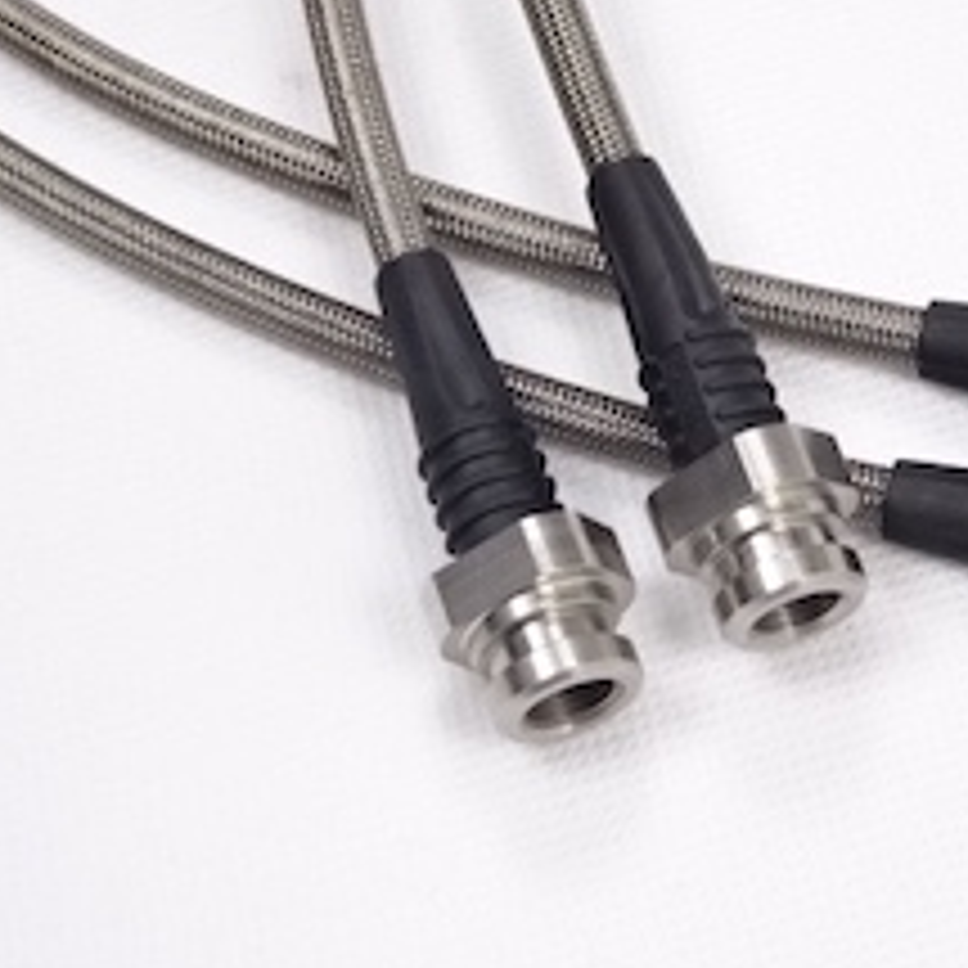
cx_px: 707
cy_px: 338
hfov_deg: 16.5
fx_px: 3322
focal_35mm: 105
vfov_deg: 16.5
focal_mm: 10.95
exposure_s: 1/80
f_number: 4.5
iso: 250
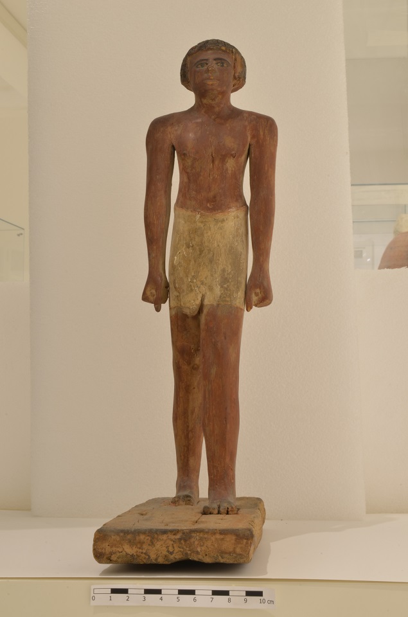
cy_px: 308
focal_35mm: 60
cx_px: 204
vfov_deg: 33.5
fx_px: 1025
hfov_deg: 22.5
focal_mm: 40
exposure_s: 2.5
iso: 160
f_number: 22
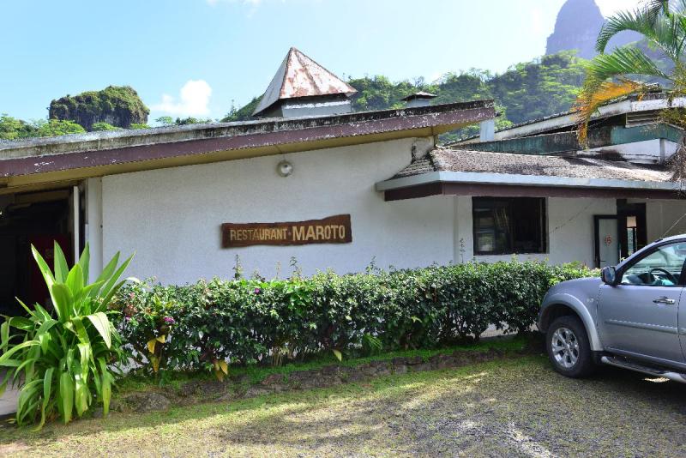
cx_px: 343
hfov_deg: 58.7
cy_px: 229
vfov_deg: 41.1
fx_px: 610
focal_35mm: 32
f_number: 8
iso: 200
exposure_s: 1/160
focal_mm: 32
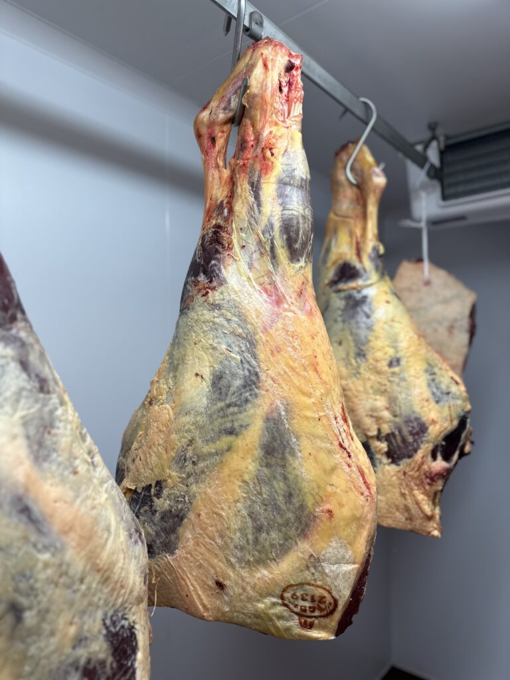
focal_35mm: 24
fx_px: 471
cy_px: 340
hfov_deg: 56.8
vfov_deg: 71.6
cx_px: 255
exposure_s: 1/124
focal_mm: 6.86
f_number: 1.78
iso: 64
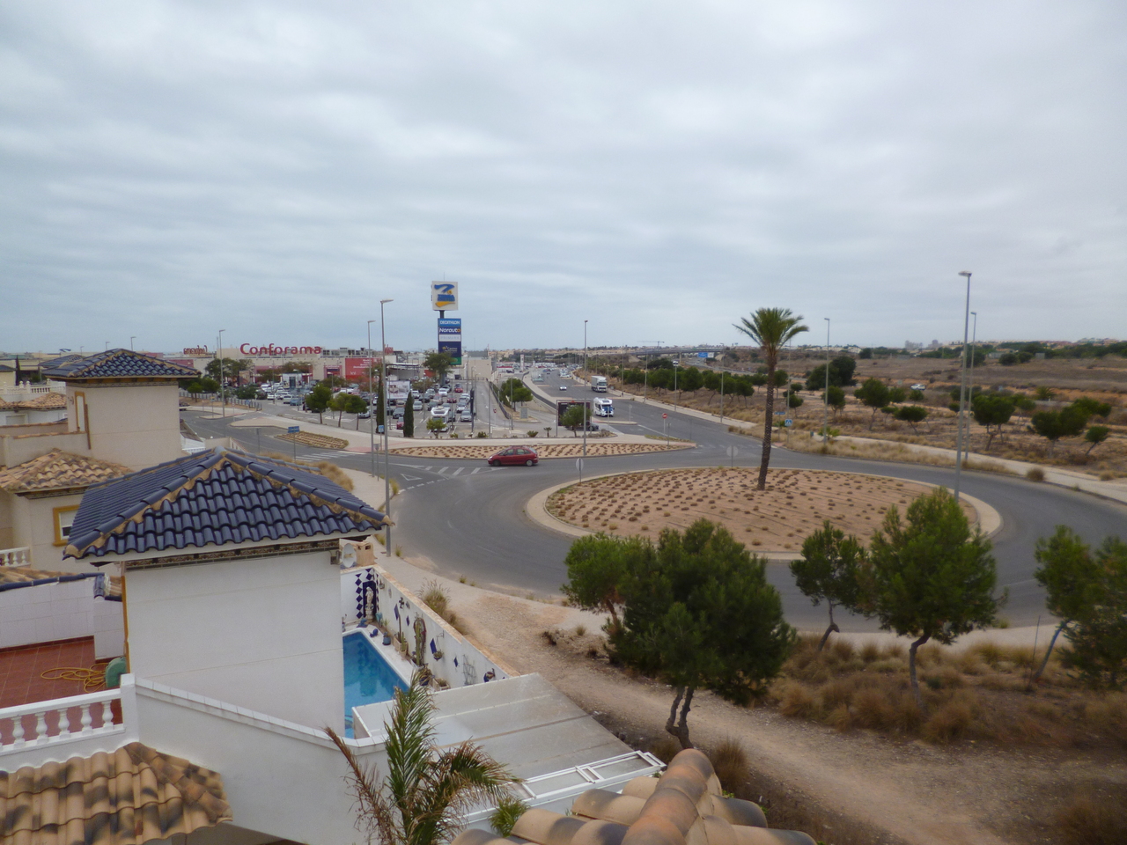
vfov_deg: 56.8
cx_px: 564
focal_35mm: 24
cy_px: 422
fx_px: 781
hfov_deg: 71.6
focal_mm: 4.3
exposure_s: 1/800
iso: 100
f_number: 2.5
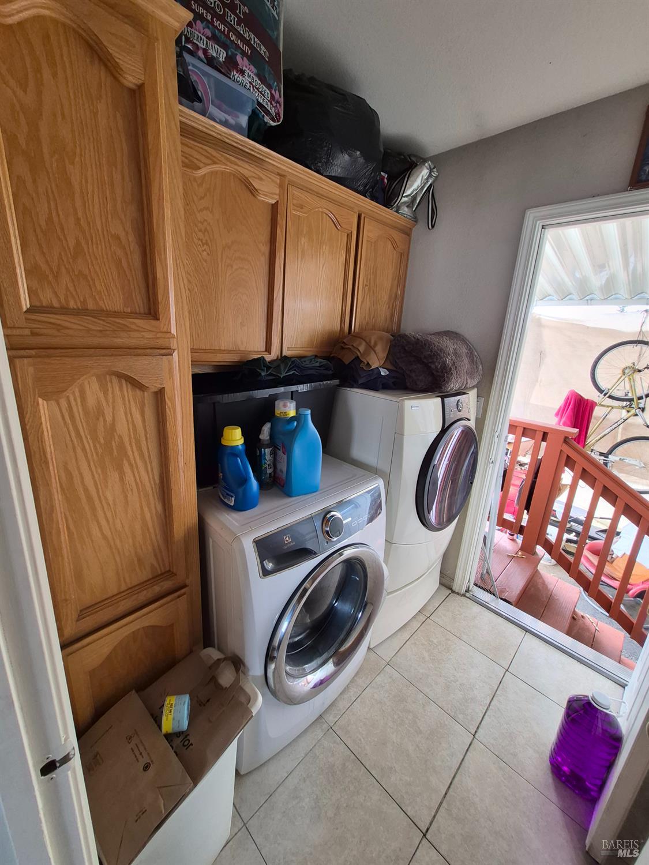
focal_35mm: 13
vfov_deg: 106.2
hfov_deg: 89.9
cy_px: 432
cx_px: 324
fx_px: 325
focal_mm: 1.74
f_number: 2.2
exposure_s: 1/60
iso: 80
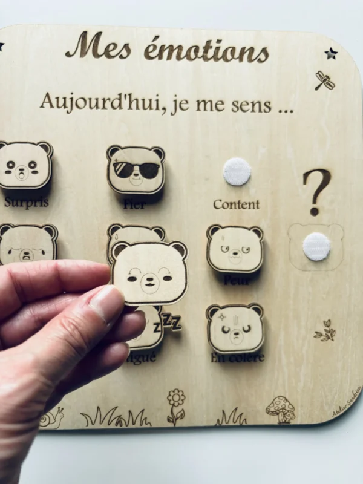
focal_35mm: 26
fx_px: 364
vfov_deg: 67.3
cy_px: 242
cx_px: 182
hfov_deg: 53.1
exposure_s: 1/121
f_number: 1.6
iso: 125
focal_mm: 5.96
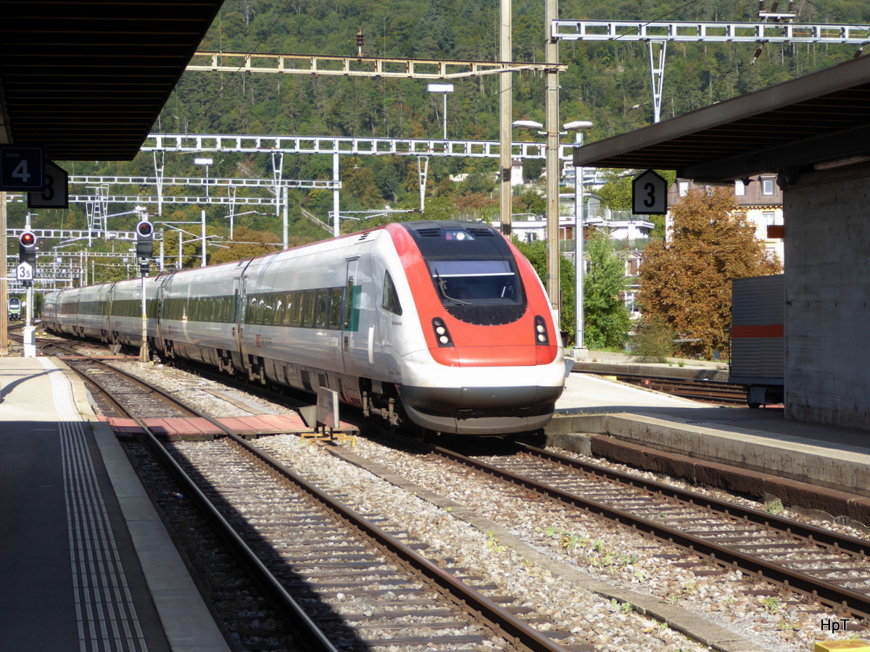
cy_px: 326
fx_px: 1985
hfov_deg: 24.7
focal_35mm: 79
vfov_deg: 18.7
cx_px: 435
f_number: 4.6
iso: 80
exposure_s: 1/200
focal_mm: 13.2
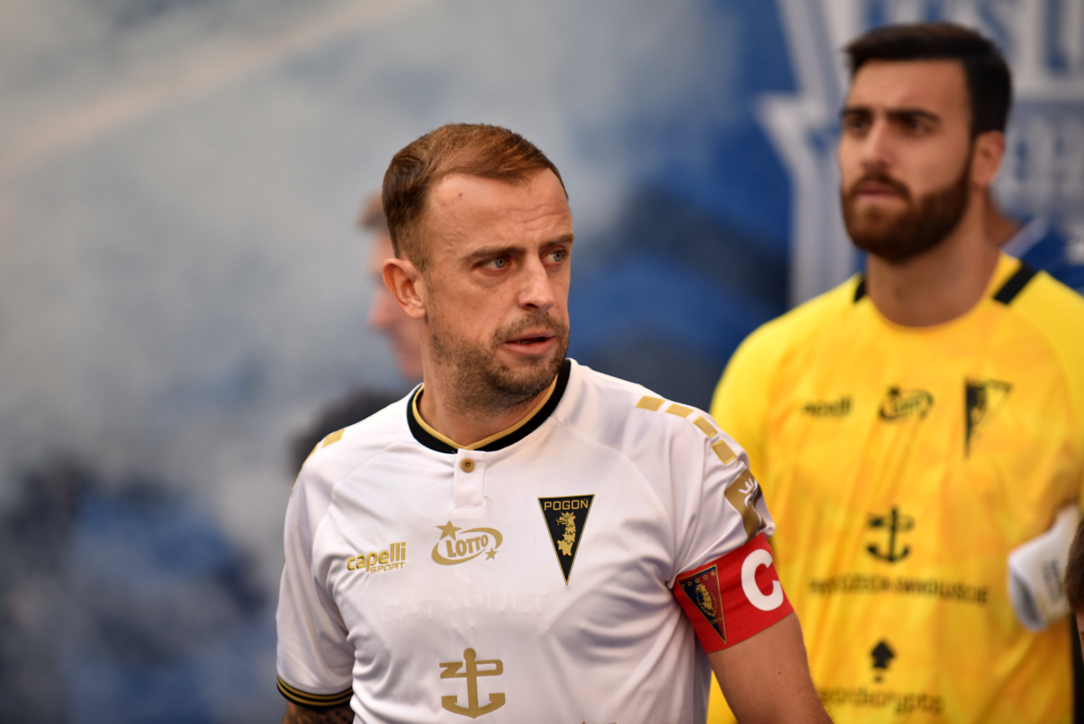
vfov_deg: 6.9
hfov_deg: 10.3
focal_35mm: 200
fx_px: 6024
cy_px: 362
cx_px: 542
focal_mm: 200
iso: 360
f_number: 2.8
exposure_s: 1/1000
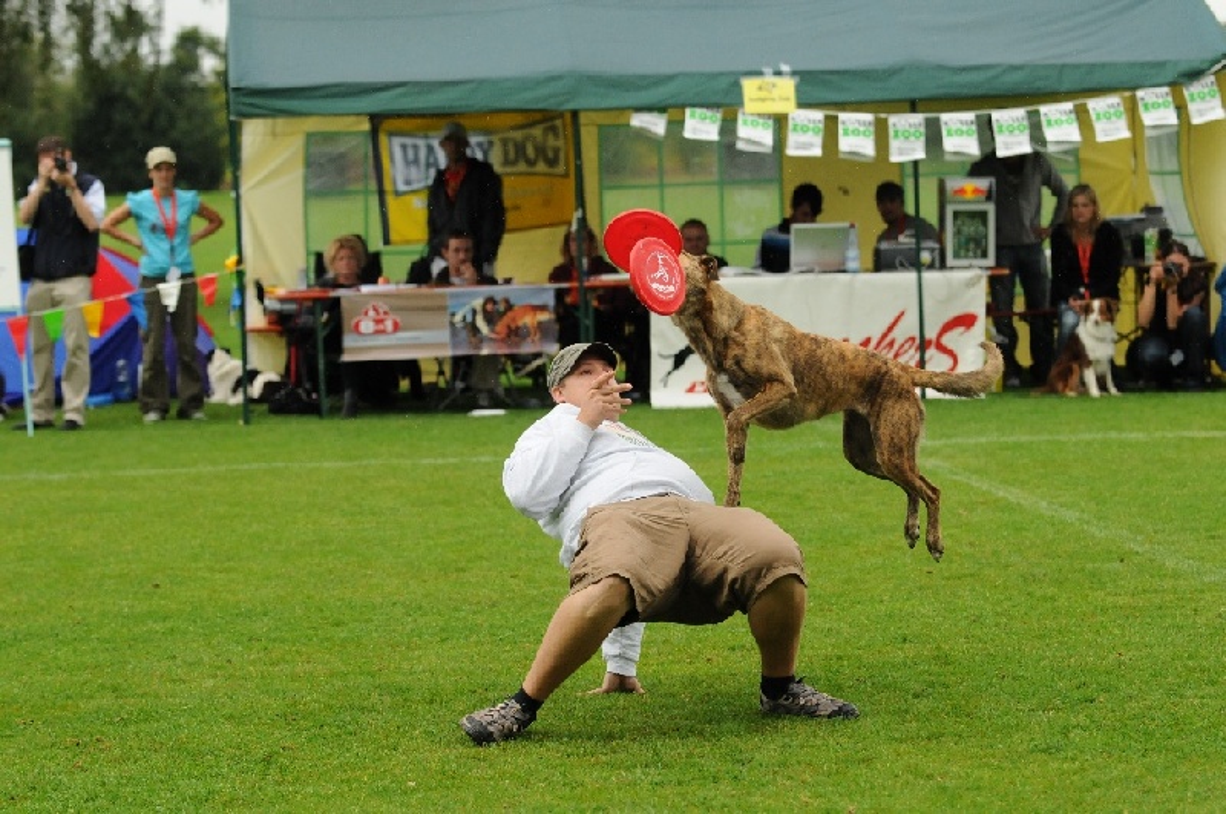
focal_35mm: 123
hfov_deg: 16.7
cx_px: 613
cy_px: 407
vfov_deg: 11.1
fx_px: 4183
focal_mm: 82
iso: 800
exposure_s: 1/2500
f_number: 3.2
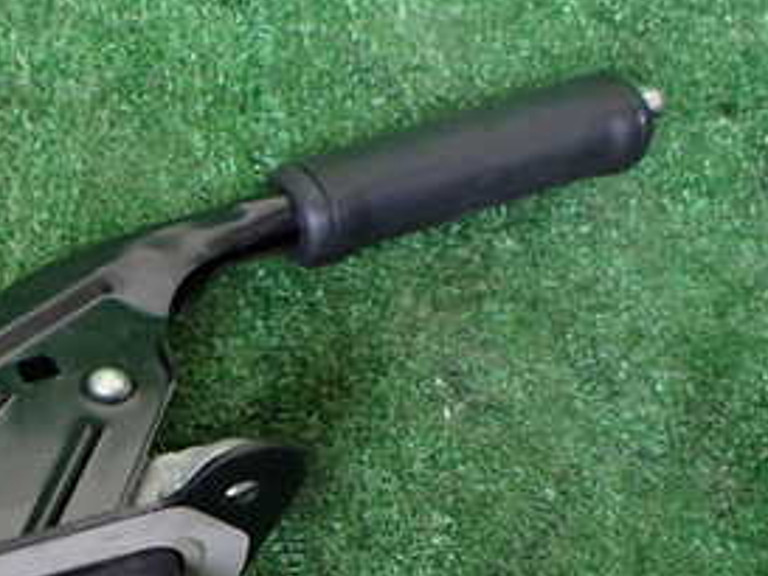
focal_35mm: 66
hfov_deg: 27.7
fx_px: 1465
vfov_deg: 21.4
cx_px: 0
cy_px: 584
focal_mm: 5.4
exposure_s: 1/60
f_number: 2.3
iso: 800
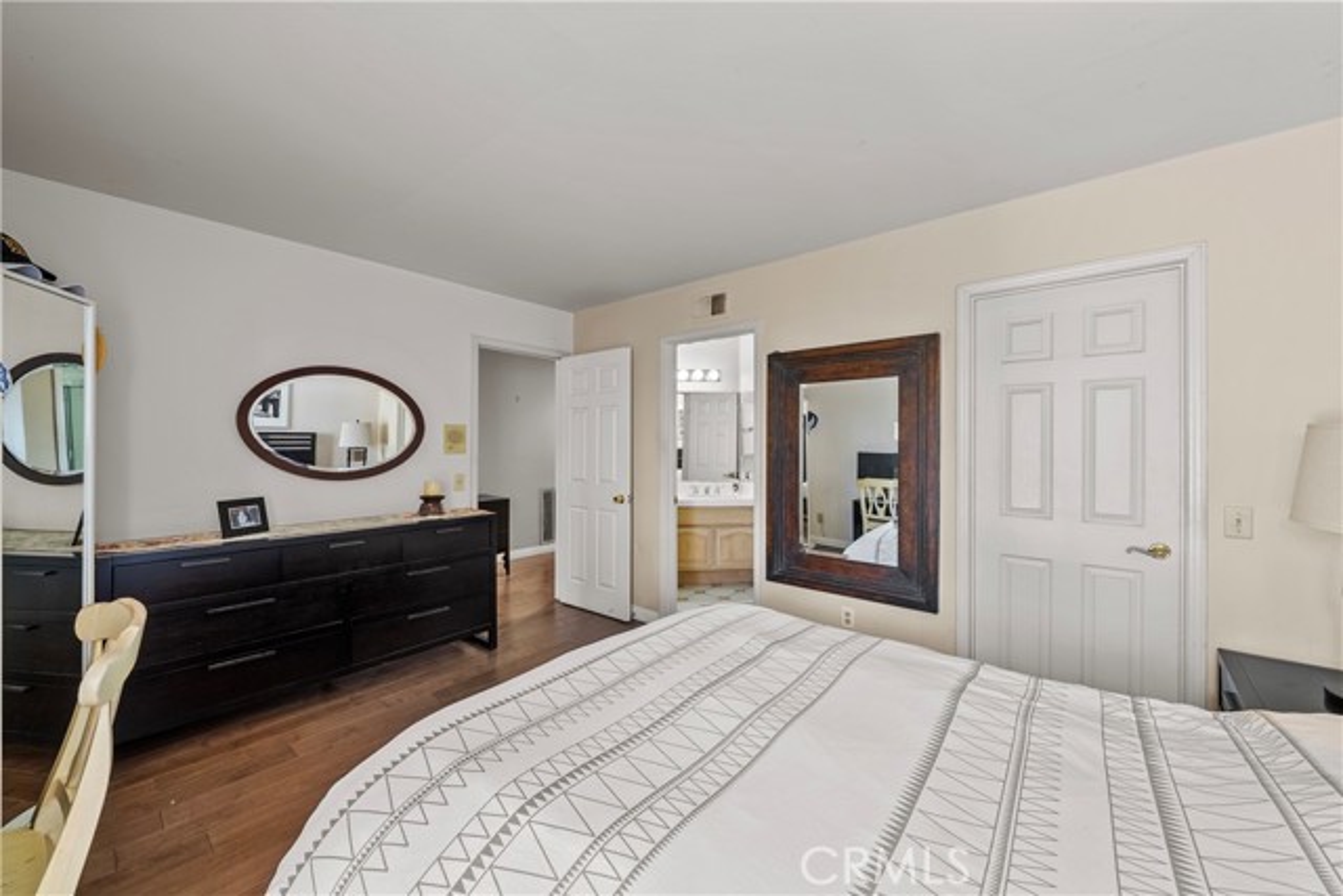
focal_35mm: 13
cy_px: 448
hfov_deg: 108.3
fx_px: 485
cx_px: 672
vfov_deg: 85.5
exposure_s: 1/2
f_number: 9
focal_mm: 13
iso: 250
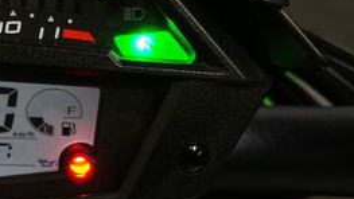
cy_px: 89
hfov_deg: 27.5
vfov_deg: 17.5
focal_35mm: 69
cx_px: -52
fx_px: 648
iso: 80
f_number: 1.6
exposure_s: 1/100
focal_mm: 5.1
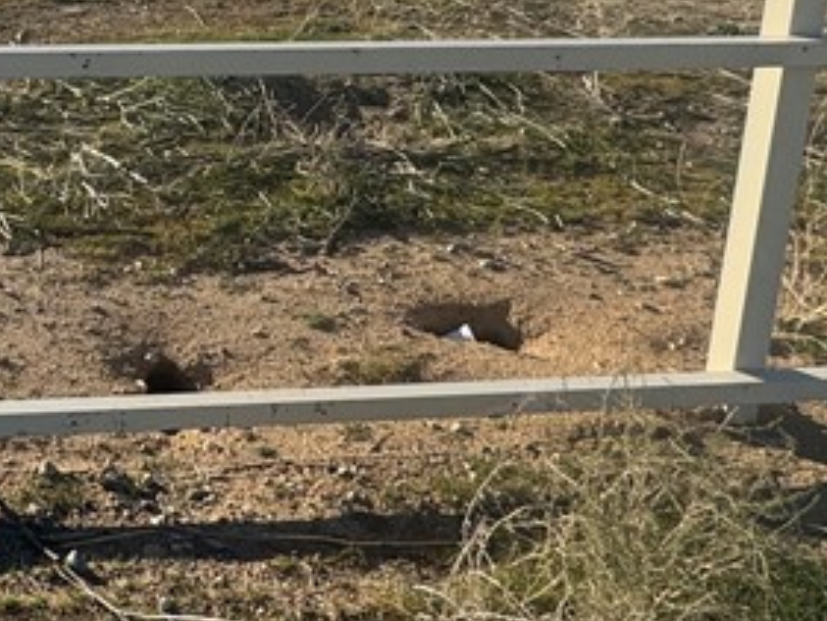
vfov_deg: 26.9
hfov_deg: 33.6
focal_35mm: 51
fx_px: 1219
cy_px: -15
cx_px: -38
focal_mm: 2.22
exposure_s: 1/2494
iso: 50
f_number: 2.2
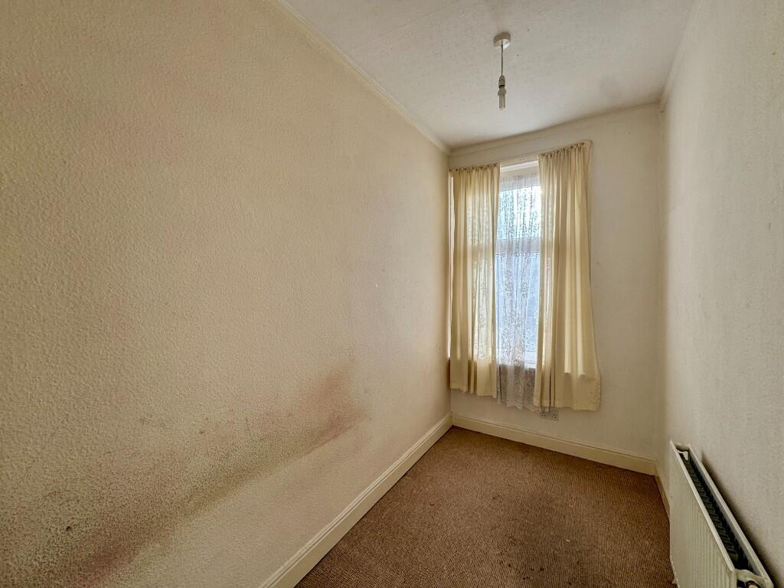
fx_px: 317
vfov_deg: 85.7
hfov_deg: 102.1
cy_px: 294
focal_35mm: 14
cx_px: 392
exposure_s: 1/318
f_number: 2.2
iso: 40
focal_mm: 2.22
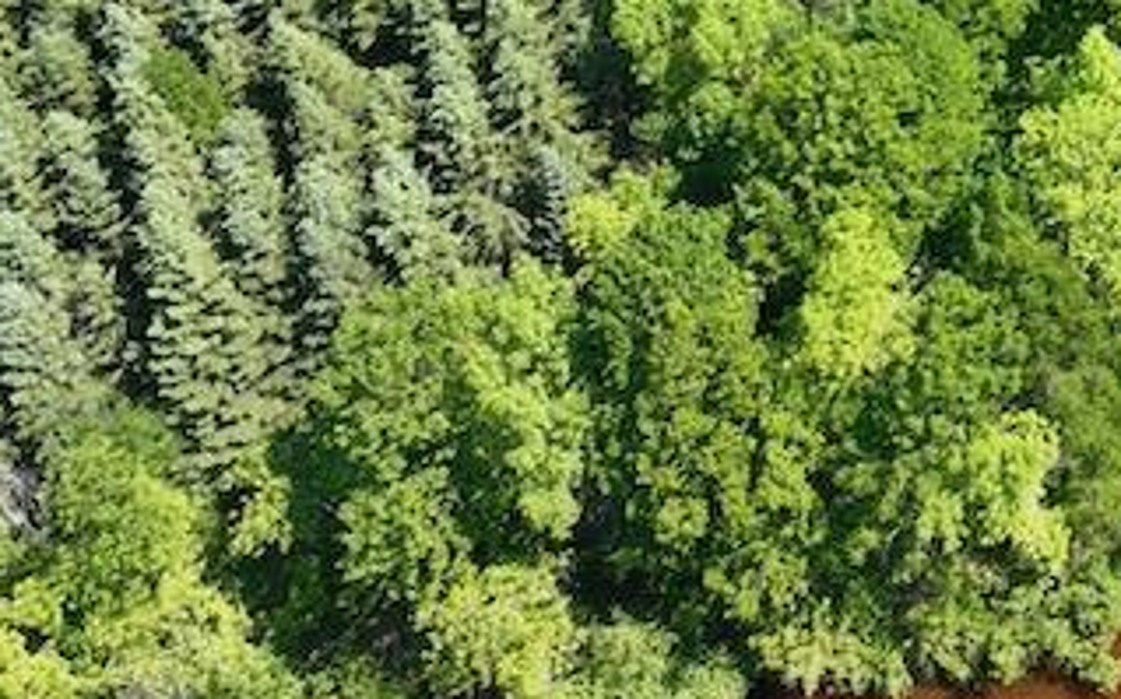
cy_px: -567
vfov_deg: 11.8
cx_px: 1789
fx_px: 3115
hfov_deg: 17.8
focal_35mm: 102
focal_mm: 12.29
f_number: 2.8
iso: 100
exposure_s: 1/1000
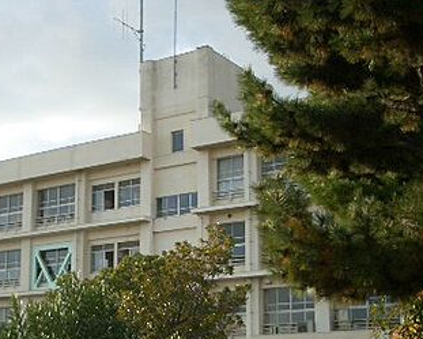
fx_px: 852
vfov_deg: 22.3
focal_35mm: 68
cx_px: 124
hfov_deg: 27.6
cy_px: 261
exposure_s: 1/500
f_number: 2.6
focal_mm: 5.8
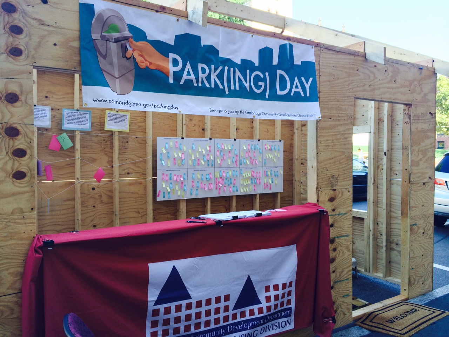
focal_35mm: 30
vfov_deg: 46.8
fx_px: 389
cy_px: 168
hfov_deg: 60.0
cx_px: 224
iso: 40
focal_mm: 4.12
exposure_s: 1/120
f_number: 2.2
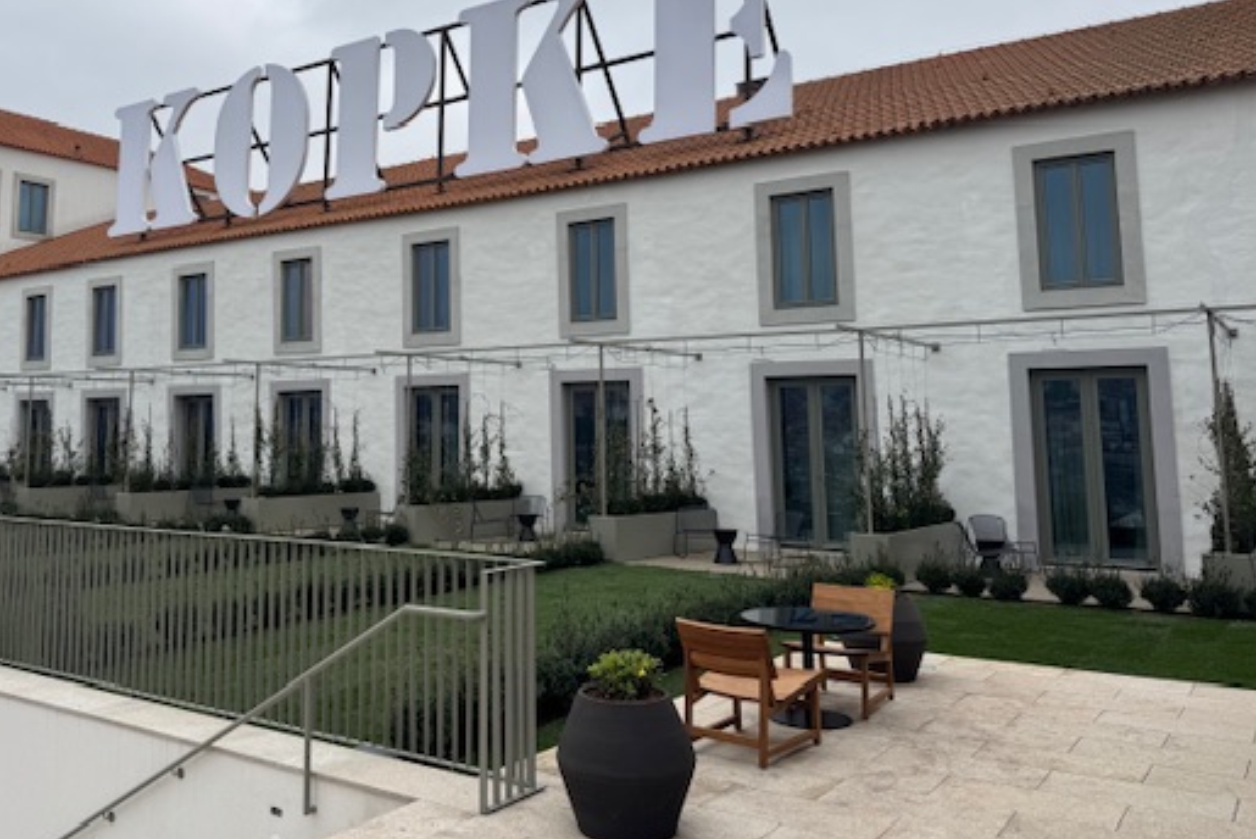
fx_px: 1082
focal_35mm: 31
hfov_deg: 59.6
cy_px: 300
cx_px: 488
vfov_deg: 42.0
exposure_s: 1/2415
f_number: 1.78
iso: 80
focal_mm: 6.76
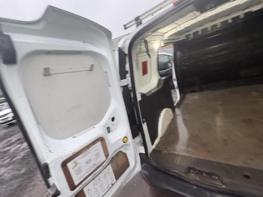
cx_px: 125
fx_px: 122
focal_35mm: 16
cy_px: 108
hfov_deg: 94.4
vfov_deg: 77.9
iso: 320
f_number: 2.2
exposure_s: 1/60
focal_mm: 2.22
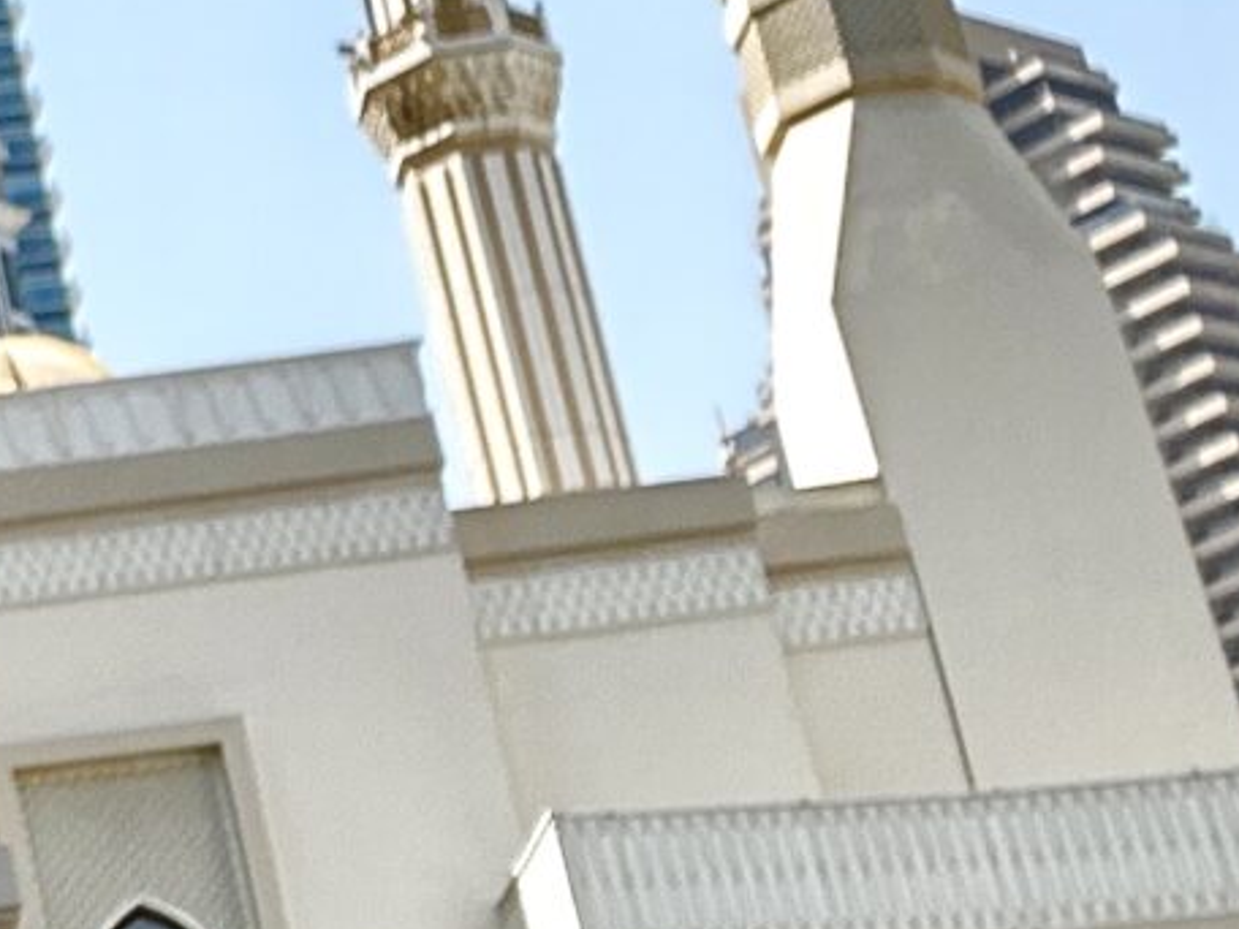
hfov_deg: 14.4
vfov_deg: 11.4
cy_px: 139
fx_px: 4617
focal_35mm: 129
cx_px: -514
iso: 25
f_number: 1.9
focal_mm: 2.69
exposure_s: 1/614
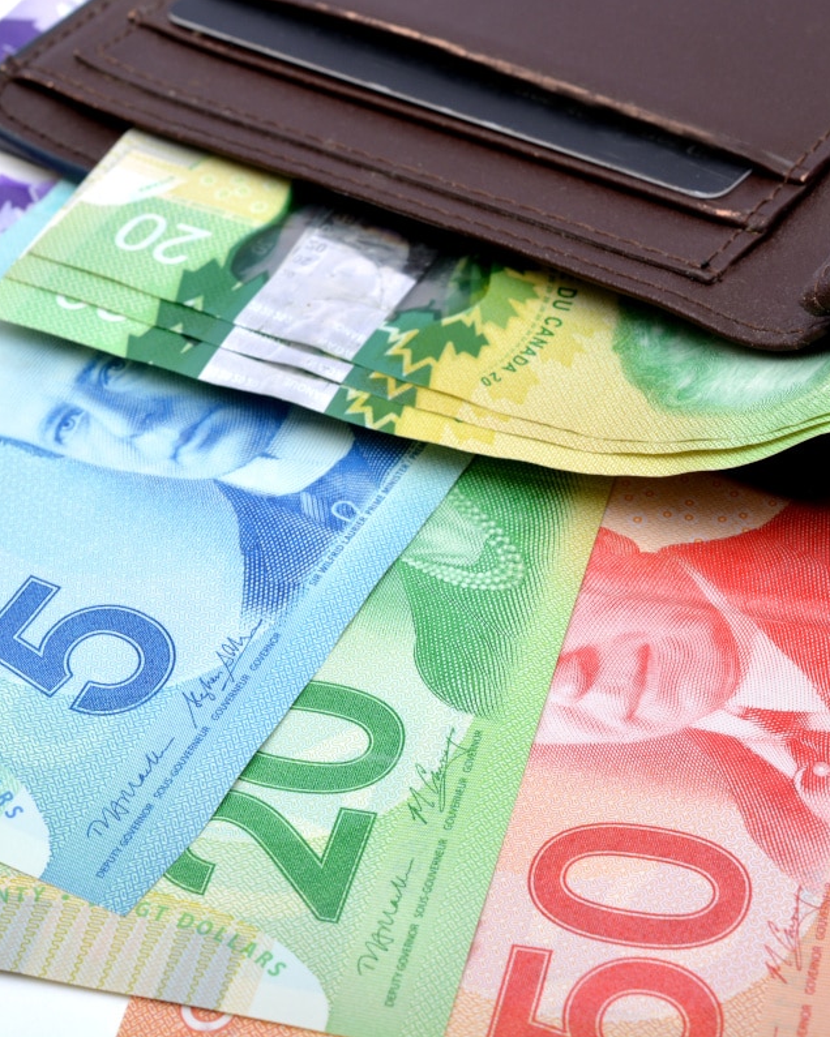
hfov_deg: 18.1
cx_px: 365
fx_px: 2610
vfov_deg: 22.5
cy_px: 517
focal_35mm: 85
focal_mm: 40
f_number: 14
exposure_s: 1/160
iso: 160
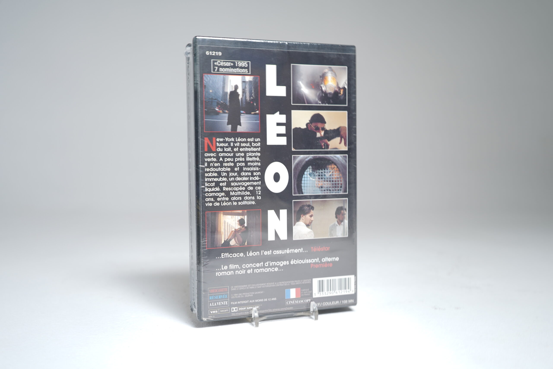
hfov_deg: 57.2
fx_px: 507
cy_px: 184
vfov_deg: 40.0
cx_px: 276
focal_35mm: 33
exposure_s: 1/4
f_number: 4.5
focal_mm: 33
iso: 64
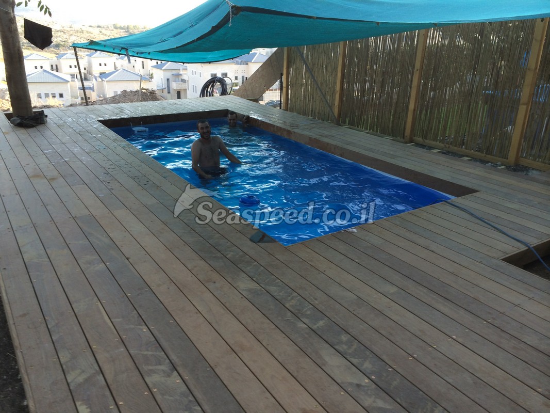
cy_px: 206
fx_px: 477
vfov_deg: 46.8
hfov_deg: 60.0
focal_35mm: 30
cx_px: 275
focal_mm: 4.12
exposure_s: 1/139
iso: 32
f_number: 2.2
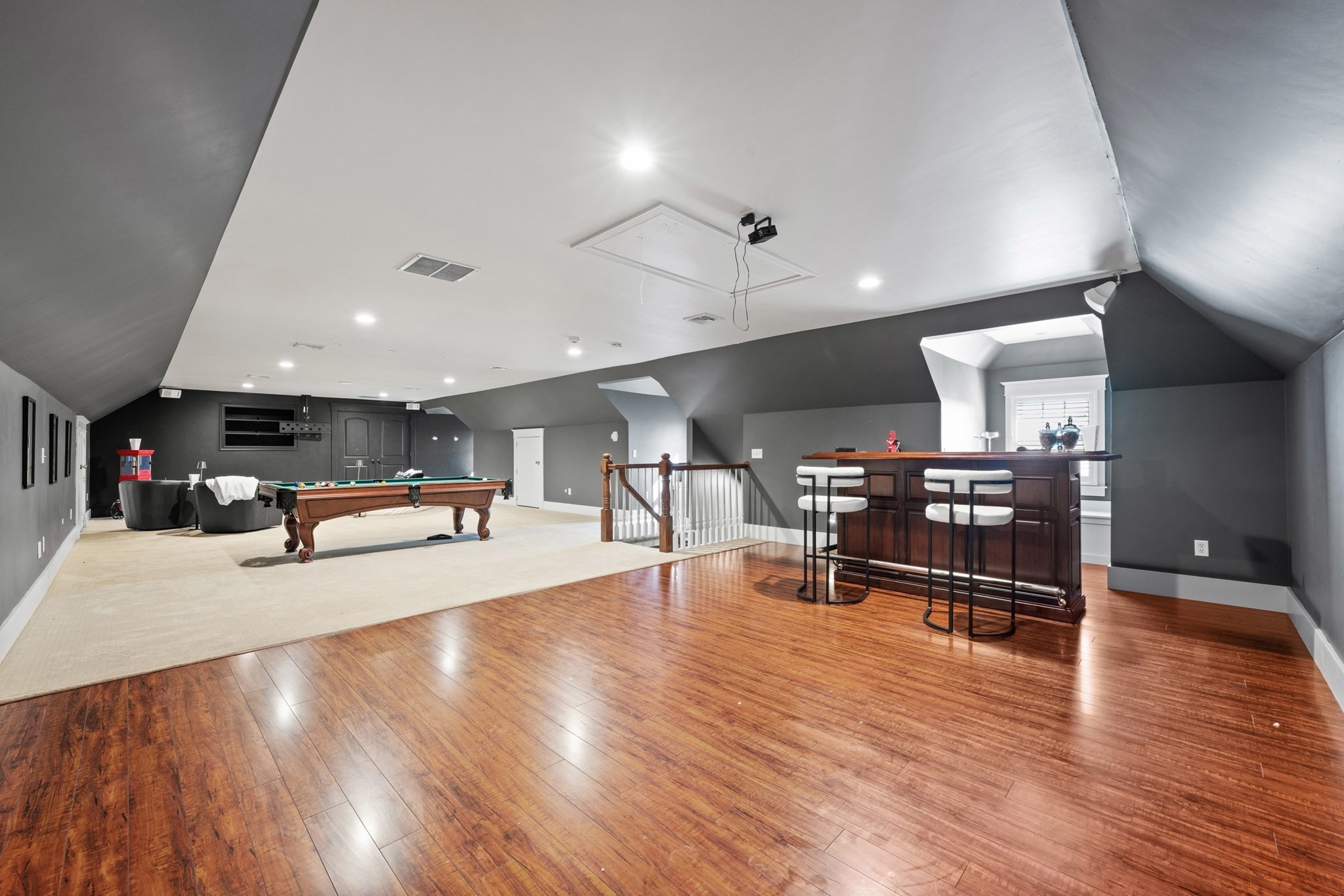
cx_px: 672
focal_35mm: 14
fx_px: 523
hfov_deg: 104.2
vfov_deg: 81.2
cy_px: 448
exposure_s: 3
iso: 200
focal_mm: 14
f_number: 9
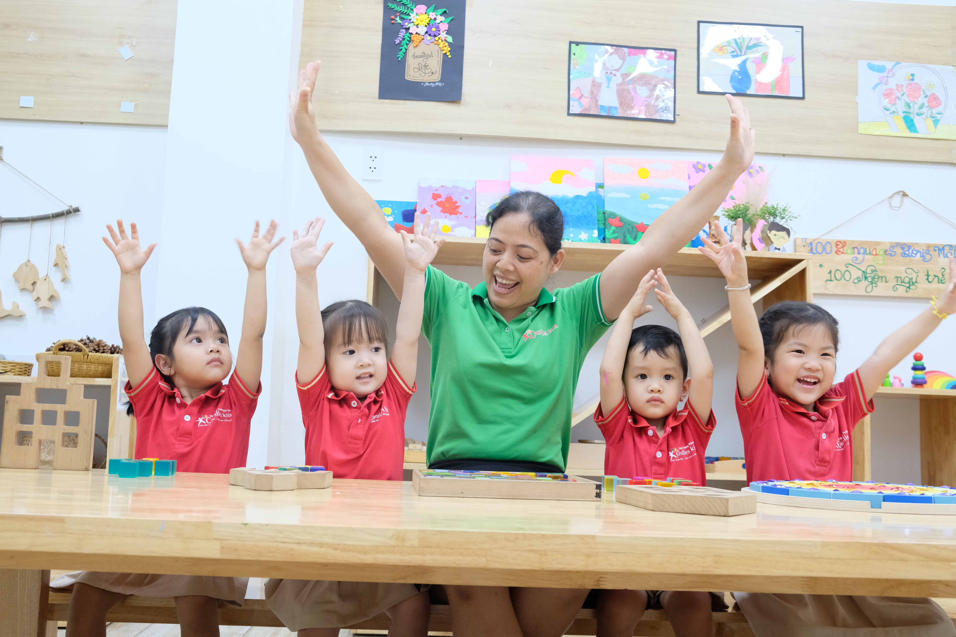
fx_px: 956
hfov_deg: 53.1
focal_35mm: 36
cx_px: 478
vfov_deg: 36.9
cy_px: 318
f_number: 4.5
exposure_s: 1/80
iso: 2000
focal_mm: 24.3
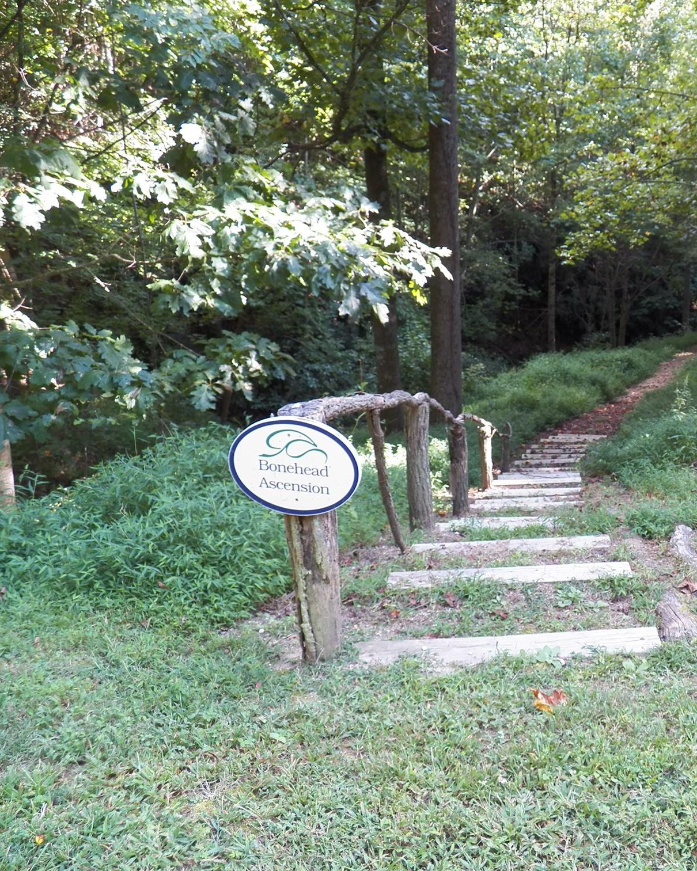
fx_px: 954
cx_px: 587
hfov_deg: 38.2
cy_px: 433
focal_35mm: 37
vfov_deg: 49.1
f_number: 2.8
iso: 125
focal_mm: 4.9
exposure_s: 1/60
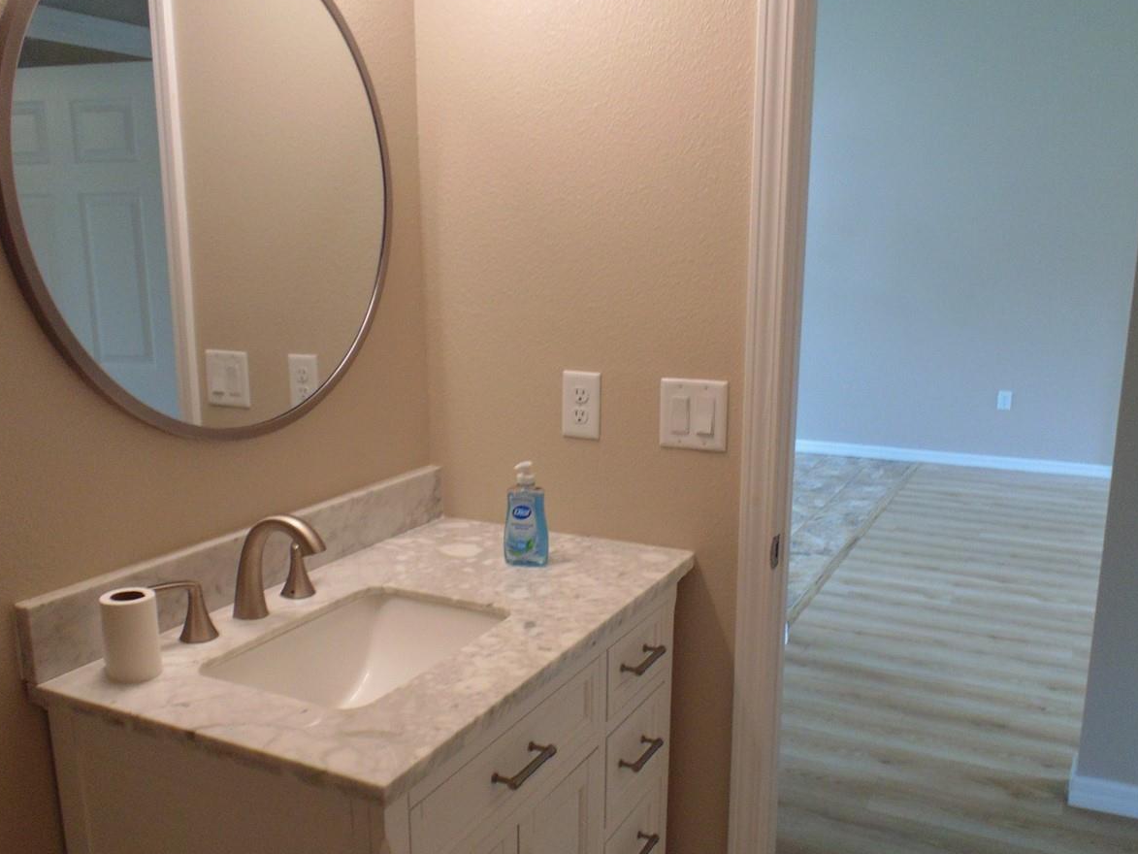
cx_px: 560
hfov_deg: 60.0
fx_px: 986
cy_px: 489
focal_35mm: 30
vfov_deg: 46.7
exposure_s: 1/30
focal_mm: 4
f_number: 3.1
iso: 100
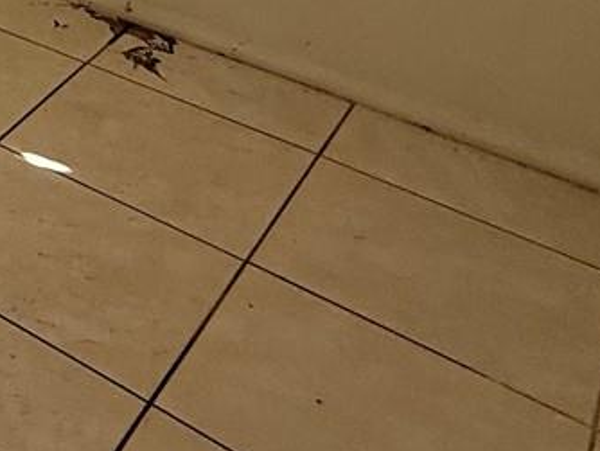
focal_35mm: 67
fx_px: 1162
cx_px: -494
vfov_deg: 17.7
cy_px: -363
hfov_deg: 20.2
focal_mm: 2.22
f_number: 2.2
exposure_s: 1/131
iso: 64
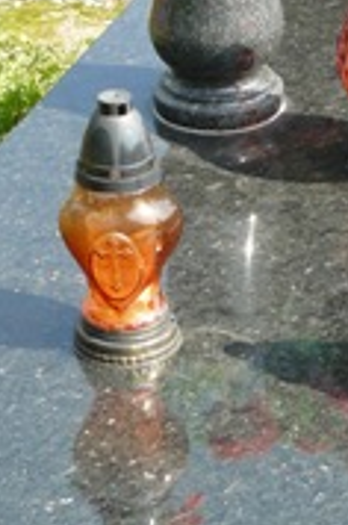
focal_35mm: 135
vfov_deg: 15.2
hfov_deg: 10.1
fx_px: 1965
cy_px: 248
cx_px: 224
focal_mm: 6
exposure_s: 1/200
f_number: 4
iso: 100
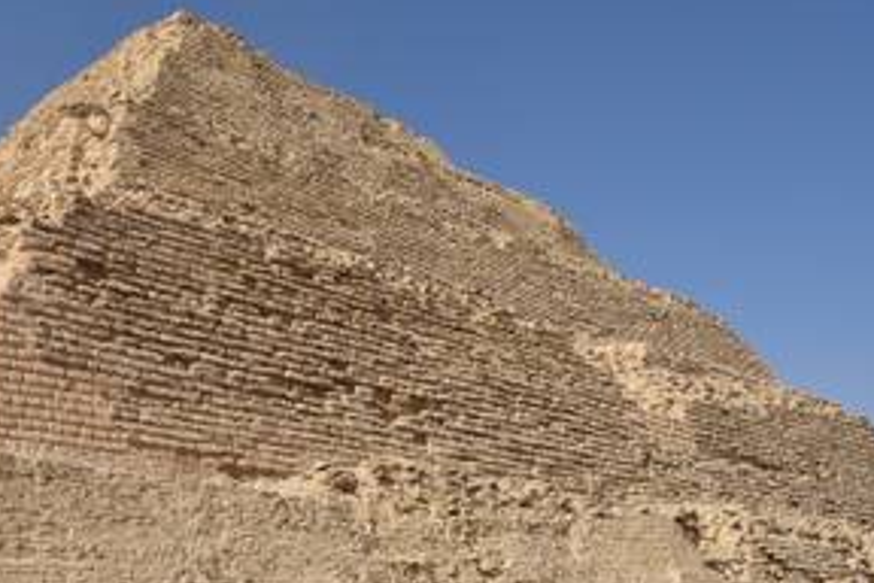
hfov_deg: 42.2
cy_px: 328
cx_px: 209
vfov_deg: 29.8
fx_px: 1092
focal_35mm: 45
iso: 200
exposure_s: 1/500
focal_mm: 18
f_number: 11
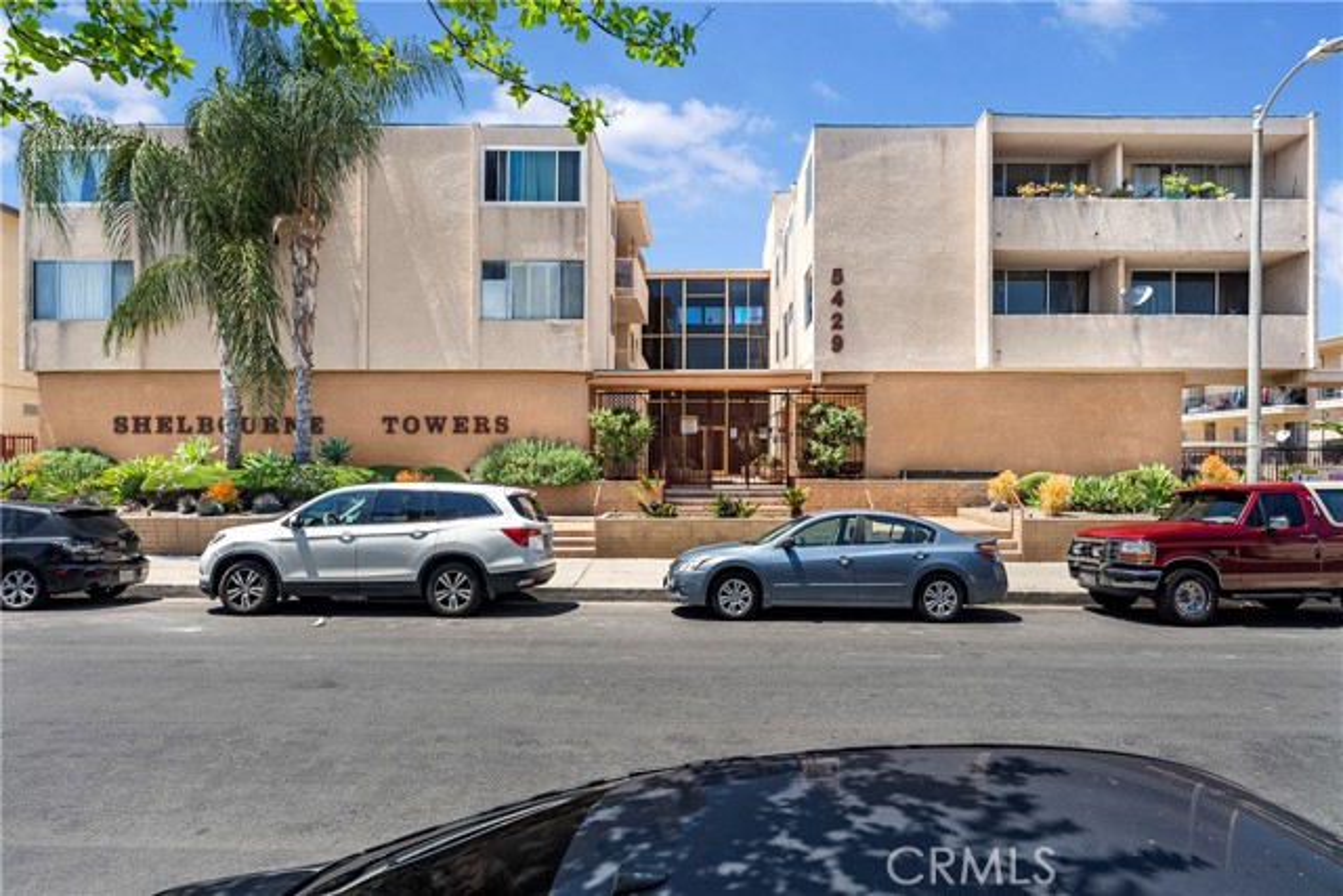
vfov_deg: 62.0
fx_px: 746
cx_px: 672
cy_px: 448
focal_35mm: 20
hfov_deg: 84.0
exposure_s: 1/30
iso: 80
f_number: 9.5
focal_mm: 20
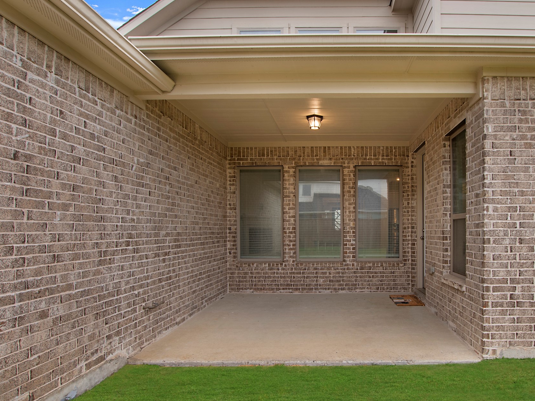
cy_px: 227
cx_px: 335
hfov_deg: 80.2
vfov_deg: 65.7
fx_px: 309
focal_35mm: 20
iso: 100
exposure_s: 1/15
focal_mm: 11
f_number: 8
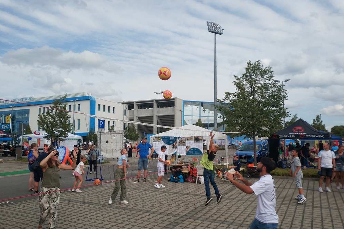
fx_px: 325
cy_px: 125
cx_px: 174
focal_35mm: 34
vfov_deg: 38.8
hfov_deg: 55.8
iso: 101
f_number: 2
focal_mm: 4.5
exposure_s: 1/1418
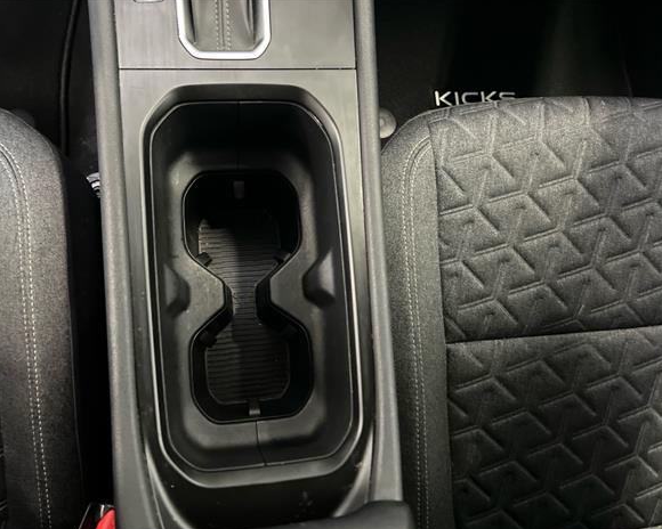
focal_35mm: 28
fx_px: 549
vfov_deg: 51.5
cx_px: 308
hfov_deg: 62.1
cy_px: 270
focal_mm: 5.7
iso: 1000
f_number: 1.5
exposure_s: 1/17
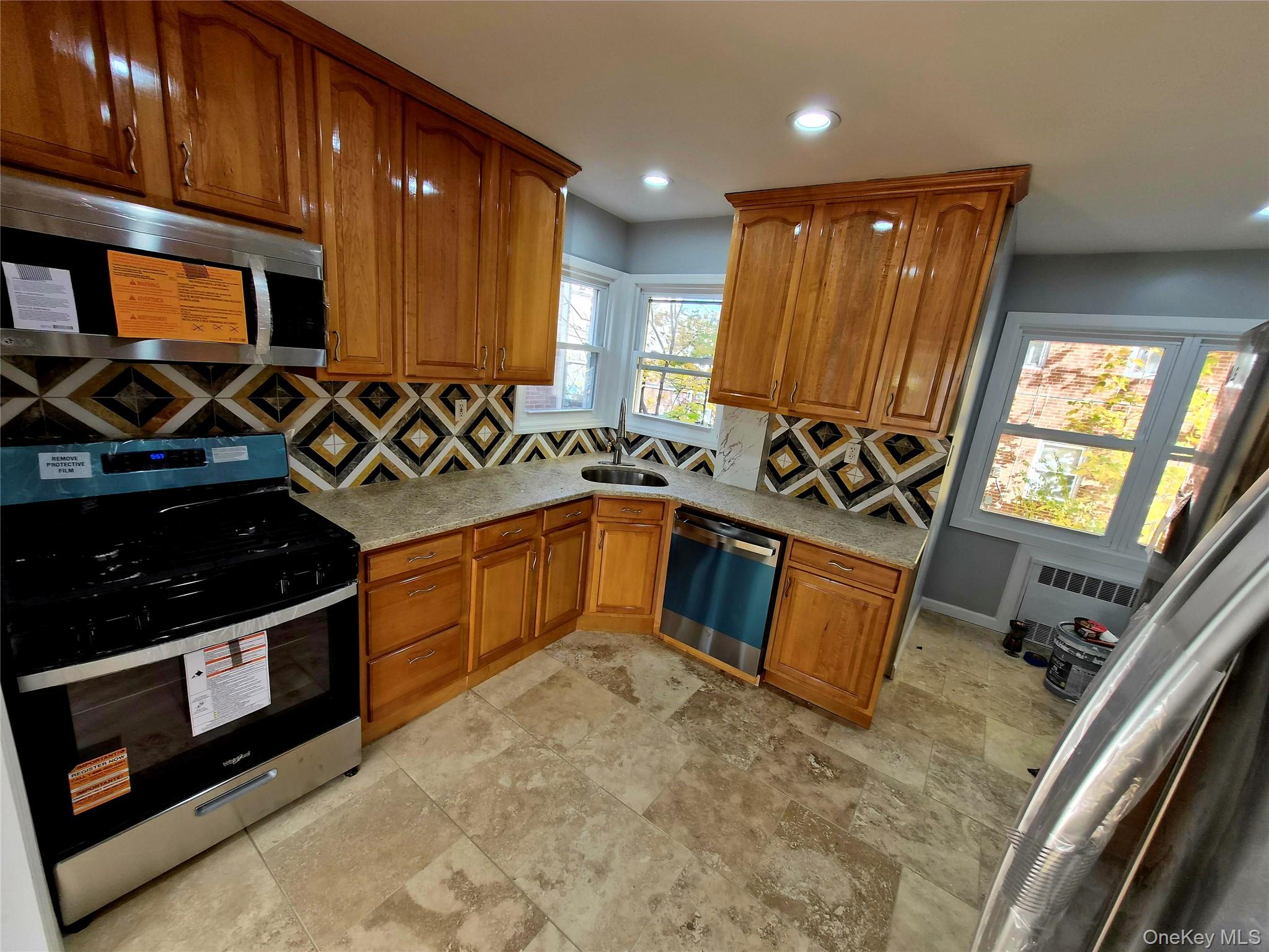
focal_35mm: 13
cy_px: 476
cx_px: 634
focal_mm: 1.7
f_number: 2.2
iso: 40
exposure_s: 1/60.2
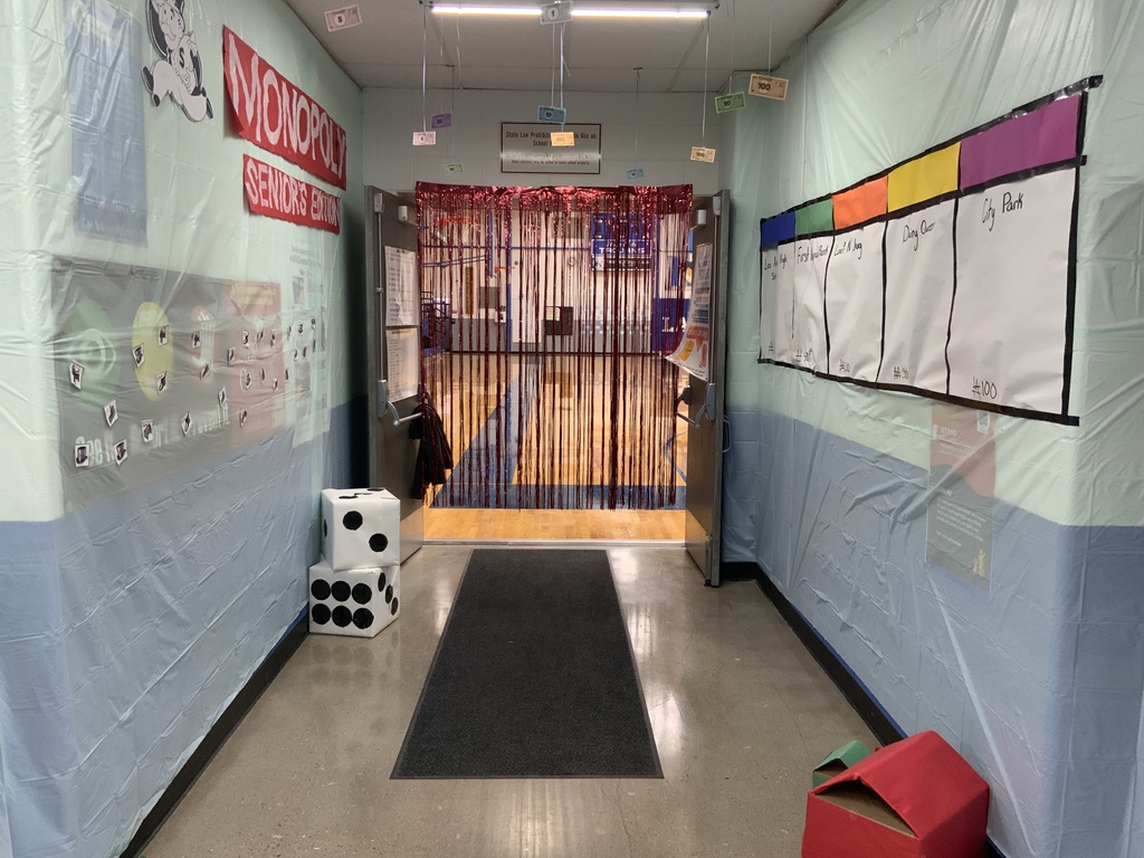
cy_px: 429
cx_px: 572
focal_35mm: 29
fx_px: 958
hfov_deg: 61.7
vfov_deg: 48.2
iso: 100
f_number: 1.8
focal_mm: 3
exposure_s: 1/60
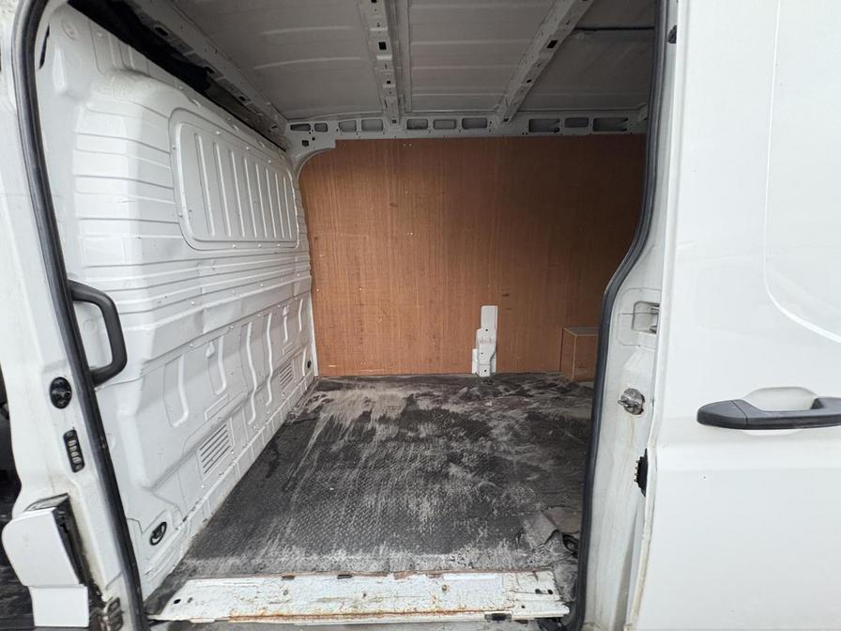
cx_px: 420
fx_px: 340
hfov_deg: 102.1
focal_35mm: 14
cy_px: 316
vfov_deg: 85.7
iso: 400
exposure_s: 1/60
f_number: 2.2
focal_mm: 2.22
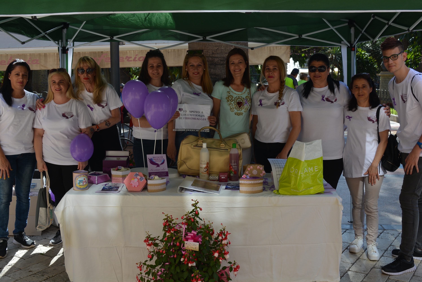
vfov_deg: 29.9
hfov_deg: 43.6
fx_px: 528
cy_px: 141
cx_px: 211
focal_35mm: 45
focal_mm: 30
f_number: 8
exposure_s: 1/250
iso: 200
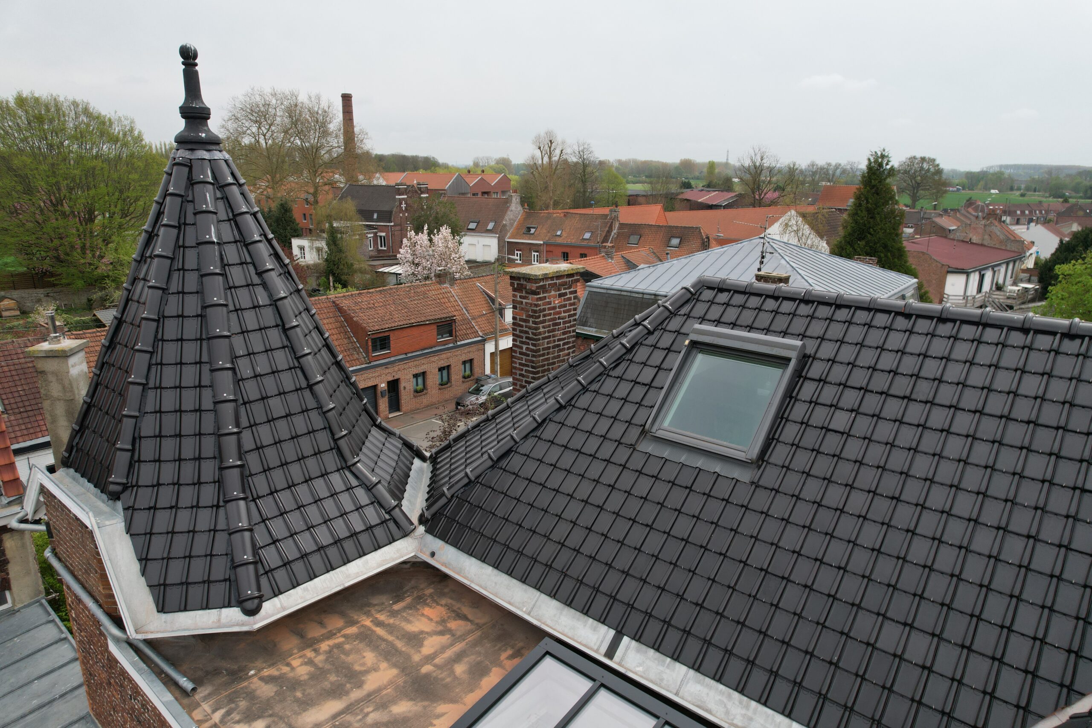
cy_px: 364
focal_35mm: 22
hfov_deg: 78.6
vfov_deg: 57.2
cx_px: 546
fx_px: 667
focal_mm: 8.38
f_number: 2.8
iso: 140
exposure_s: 1/1250
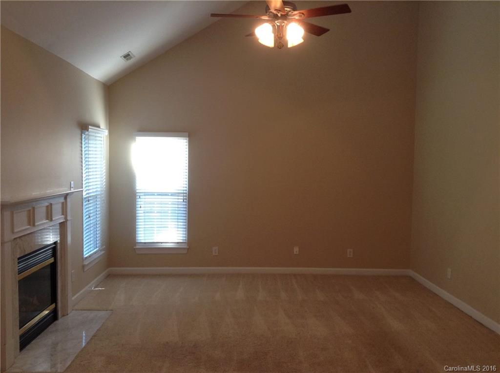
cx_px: 250
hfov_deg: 55.4
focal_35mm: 33
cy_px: 186
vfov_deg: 42.8
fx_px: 476
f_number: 2.4
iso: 64
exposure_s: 1/24
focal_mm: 3.3
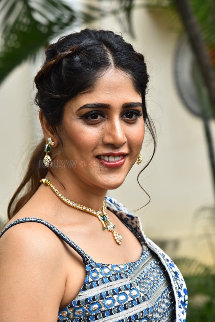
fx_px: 1075
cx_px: 108
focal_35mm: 120
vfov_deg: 17.1
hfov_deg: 11.4
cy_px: 161
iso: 800
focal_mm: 120
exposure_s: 1/125
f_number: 5.6
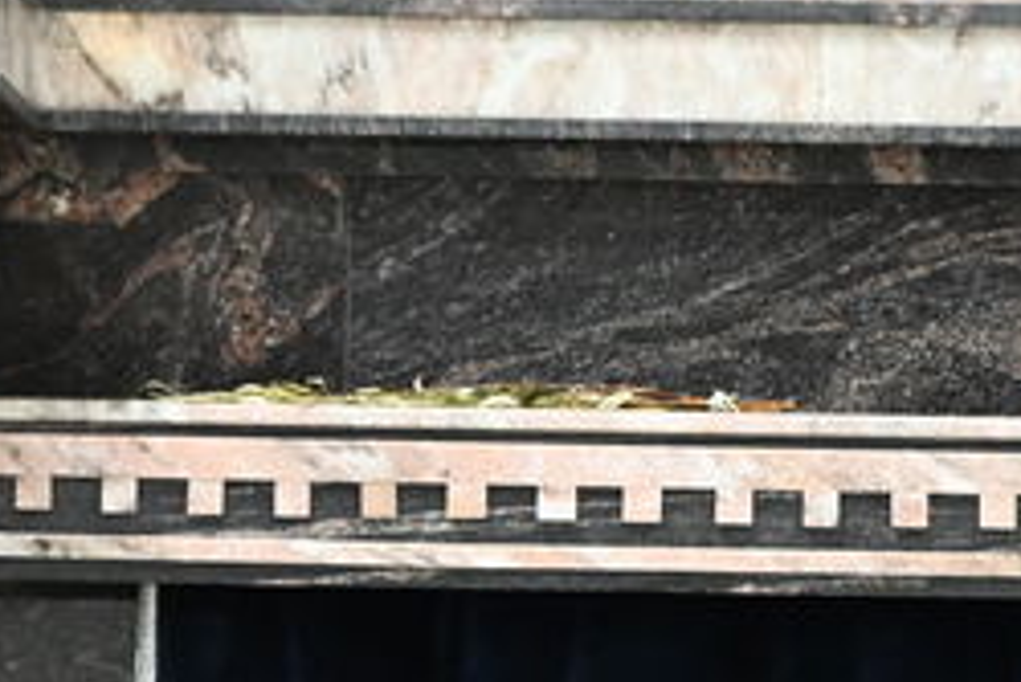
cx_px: 984
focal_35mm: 671
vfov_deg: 2.0
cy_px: 1779
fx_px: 19041
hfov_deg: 3.1
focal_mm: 120
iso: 2500
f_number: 4.5
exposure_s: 1/100
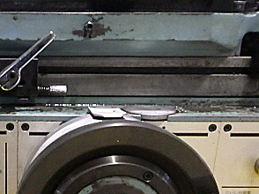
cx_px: 16
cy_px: 190
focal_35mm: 61
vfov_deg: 23.1
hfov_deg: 30.1
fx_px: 456
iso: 1600
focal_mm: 5
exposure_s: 1/40
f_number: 3.5
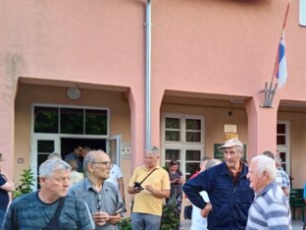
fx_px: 389
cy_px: 167
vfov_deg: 32.4
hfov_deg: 41.5
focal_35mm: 44
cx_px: 235
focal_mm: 3.43
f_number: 2.2
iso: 210
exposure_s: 1/33.3
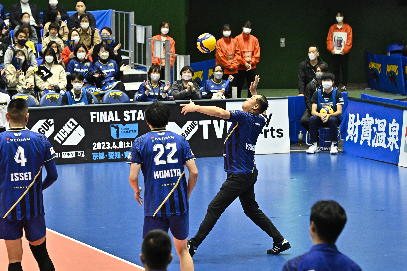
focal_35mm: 202
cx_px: 204
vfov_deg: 6.8
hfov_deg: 10.2
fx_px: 2283
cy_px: 136
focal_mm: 135
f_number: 4.5
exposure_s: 1/400
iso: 3200
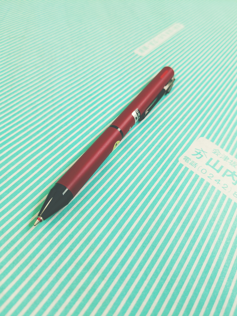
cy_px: 158
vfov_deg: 65.3
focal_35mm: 27
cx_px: 118
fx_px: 246
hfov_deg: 51.4
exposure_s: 1/164
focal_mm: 4.38
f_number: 1.73
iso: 50
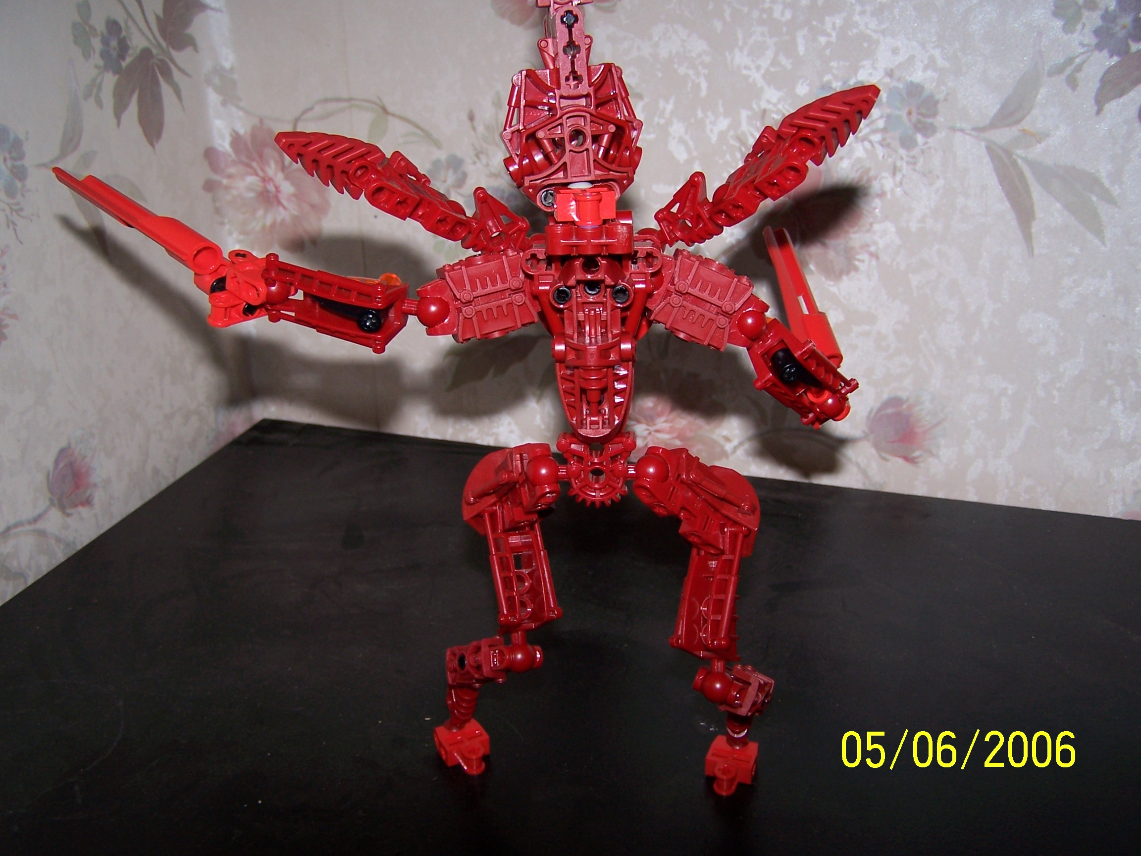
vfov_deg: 37.7
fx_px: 1253
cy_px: 428
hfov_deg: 49.0
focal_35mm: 38
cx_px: 570
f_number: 2.8
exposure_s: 1/60
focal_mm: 6.3
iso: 80
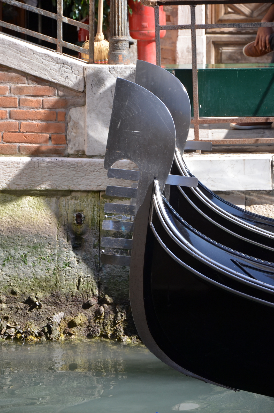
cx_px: 137
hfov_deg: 8.7
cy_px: 206
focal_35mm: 158
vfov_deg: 13.1
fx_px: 1806
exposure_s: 1/500
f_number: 5.6
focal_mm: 105
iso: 400
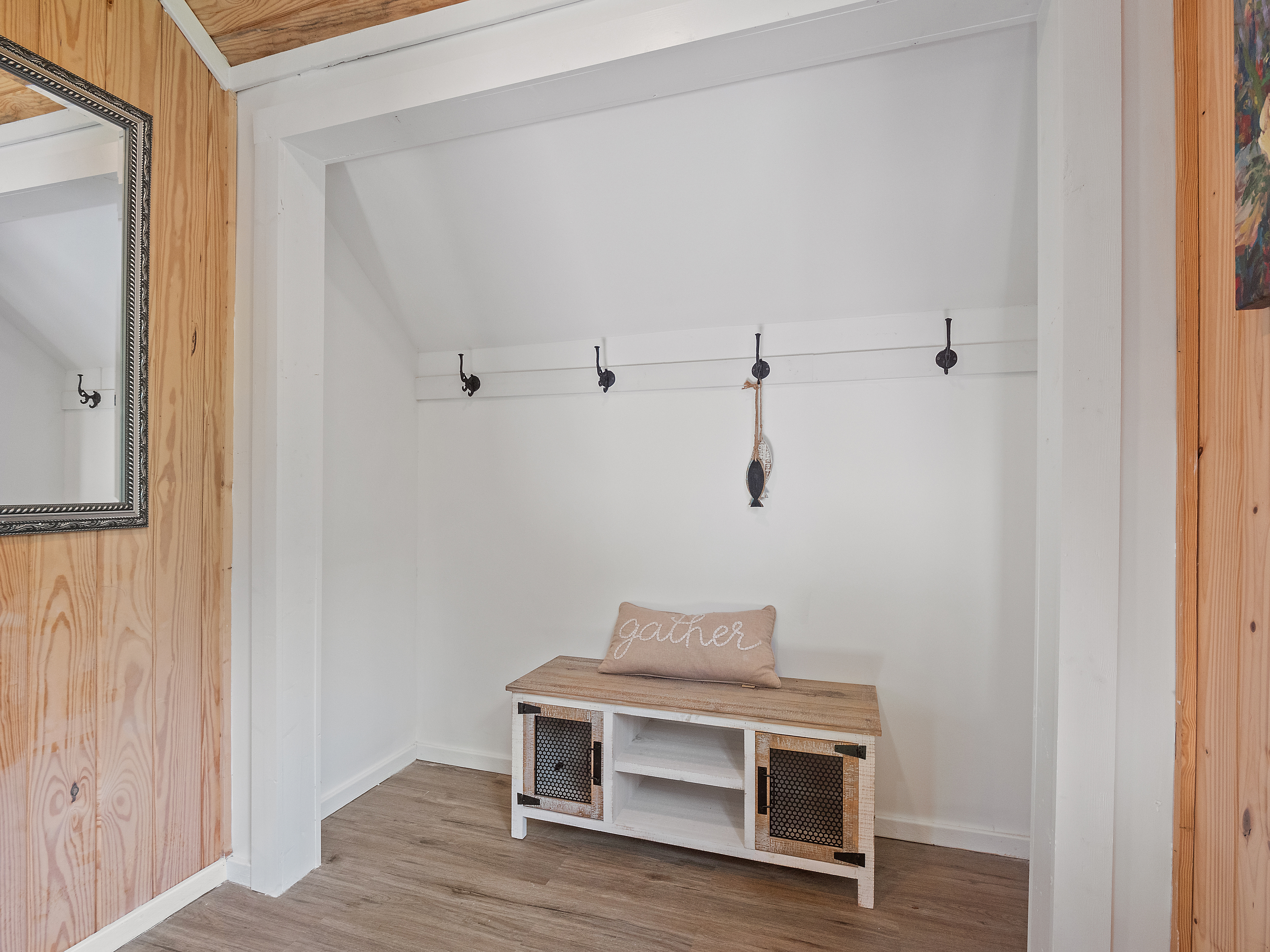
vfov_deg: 78.1
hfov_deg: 94.5
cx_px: 635
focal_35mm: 16
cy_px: 476
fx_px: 587
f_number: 5.6
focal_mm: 8
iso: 400
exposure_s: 1/20
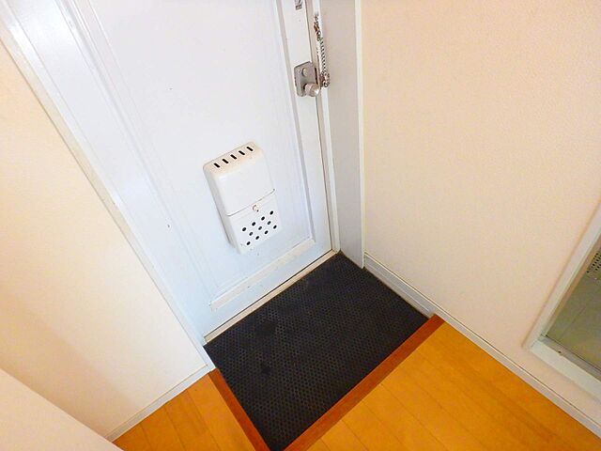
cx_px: 300
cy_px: 226
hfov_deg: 79.0
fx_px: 365
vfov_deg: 63.4
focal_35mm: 21
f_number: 3.5
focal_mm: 3.7
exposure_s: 1/30
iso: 800
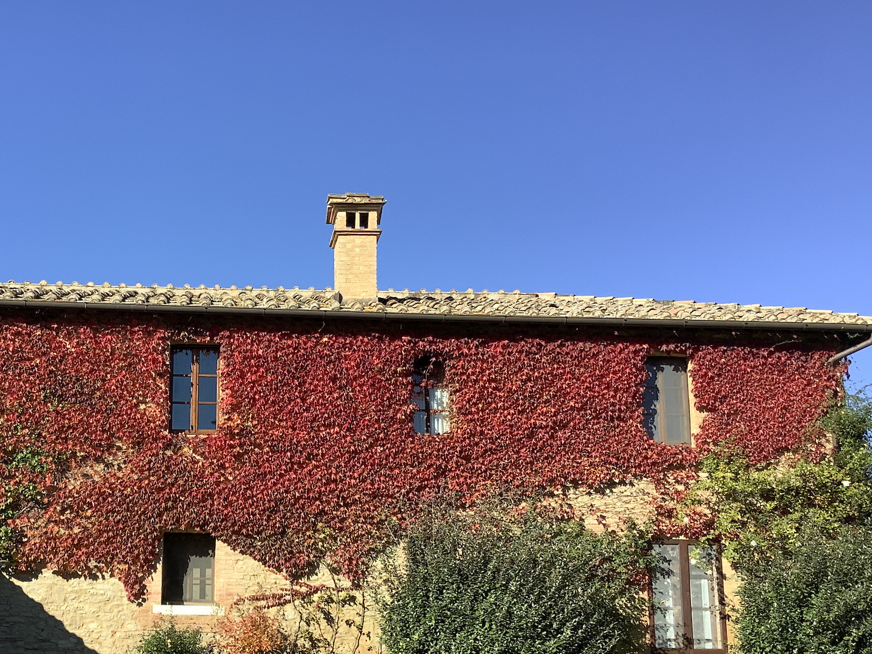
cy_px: 433
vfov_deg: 30.7
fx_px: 1184
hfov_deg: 39.5
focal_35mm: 47
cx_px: 232
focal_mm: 3.3
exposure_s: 1/815
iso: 25
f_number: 2.4
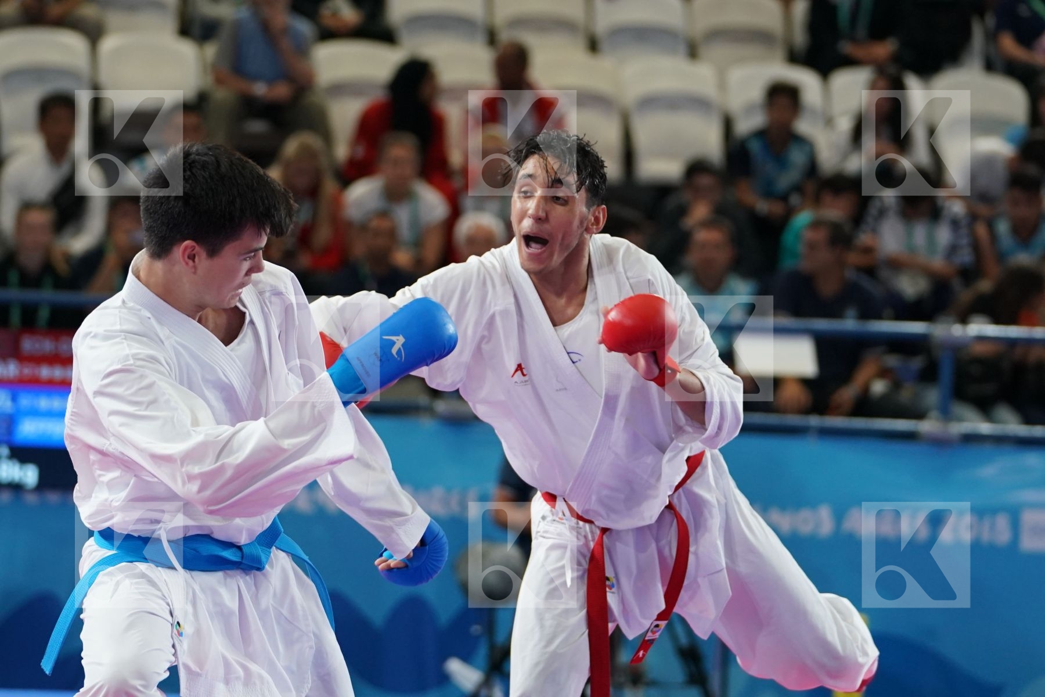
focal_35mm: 178
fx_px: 5167
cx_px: 522
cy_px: 348
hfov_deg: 11.5
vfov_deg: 7.7
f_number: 2.8
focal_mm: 119
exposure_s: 1/1000
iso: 2000
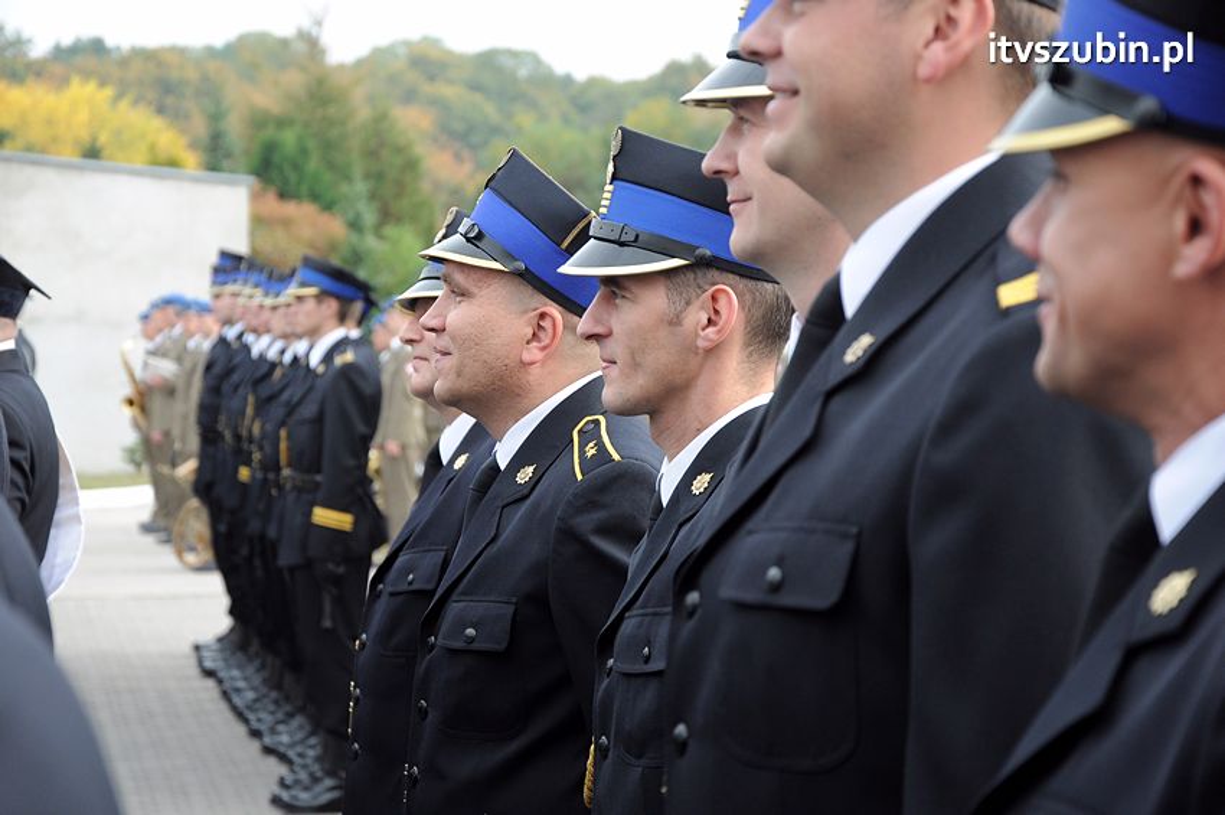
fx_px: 4079
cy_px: 408
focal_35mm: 120
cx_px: 612
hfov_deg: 17.1
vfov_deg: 11.4
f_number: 5.3
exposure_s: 1/320
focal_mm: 80
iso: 500
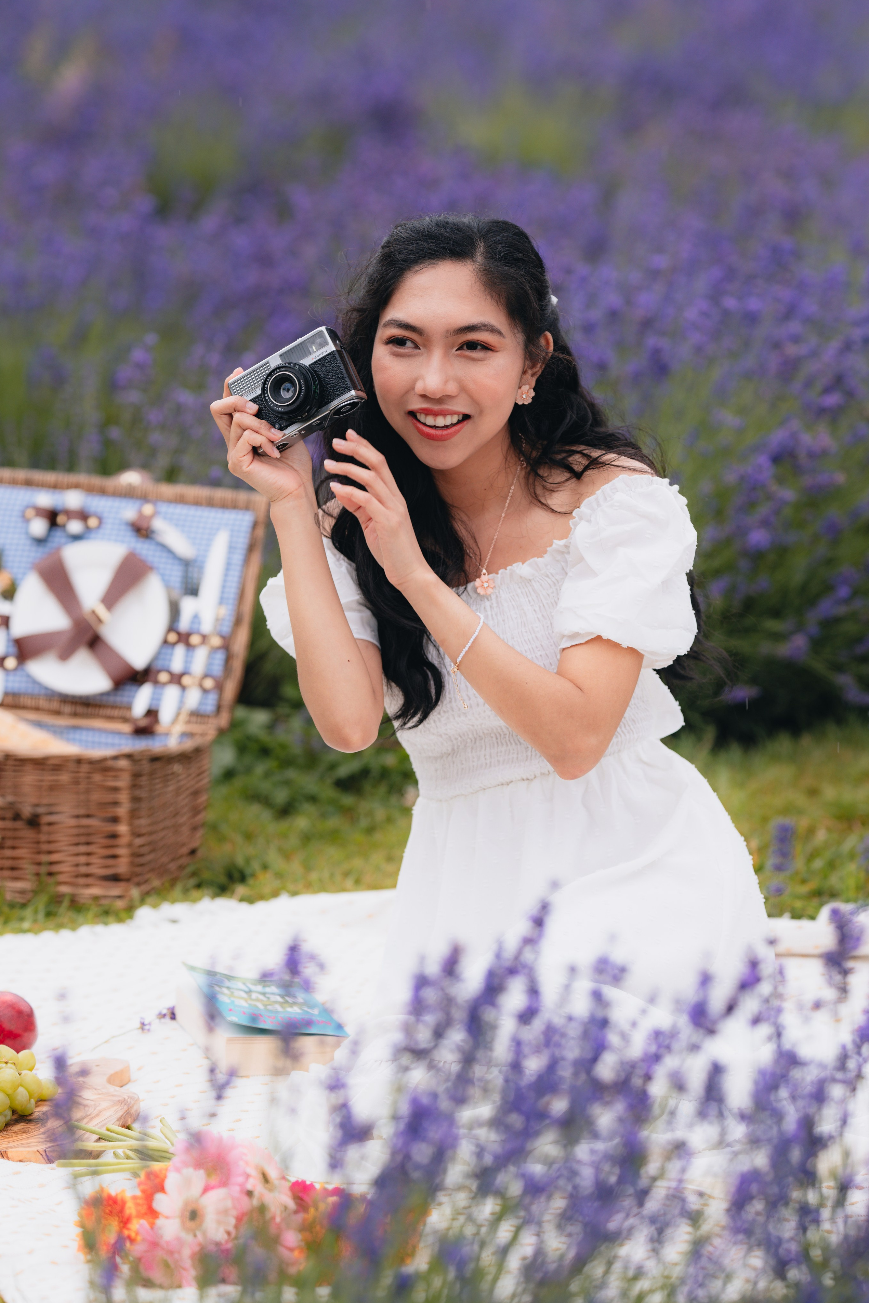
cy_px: 647
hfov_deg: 10.1
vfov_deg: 15.1
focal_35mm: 136
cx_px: 437
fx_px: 4924
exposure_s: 1/400
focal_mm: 135
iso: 100
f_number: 2.8
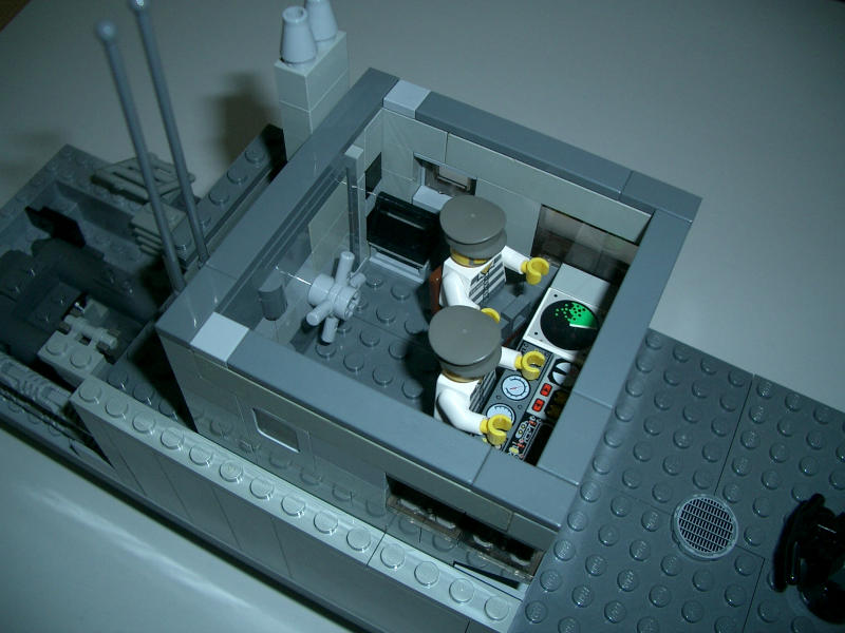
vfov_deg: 40.7
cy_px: 316
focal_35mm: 35
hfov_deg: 52.6
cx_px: 422
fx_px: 854
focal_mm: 5.8
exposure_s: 1/40
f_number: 2.6
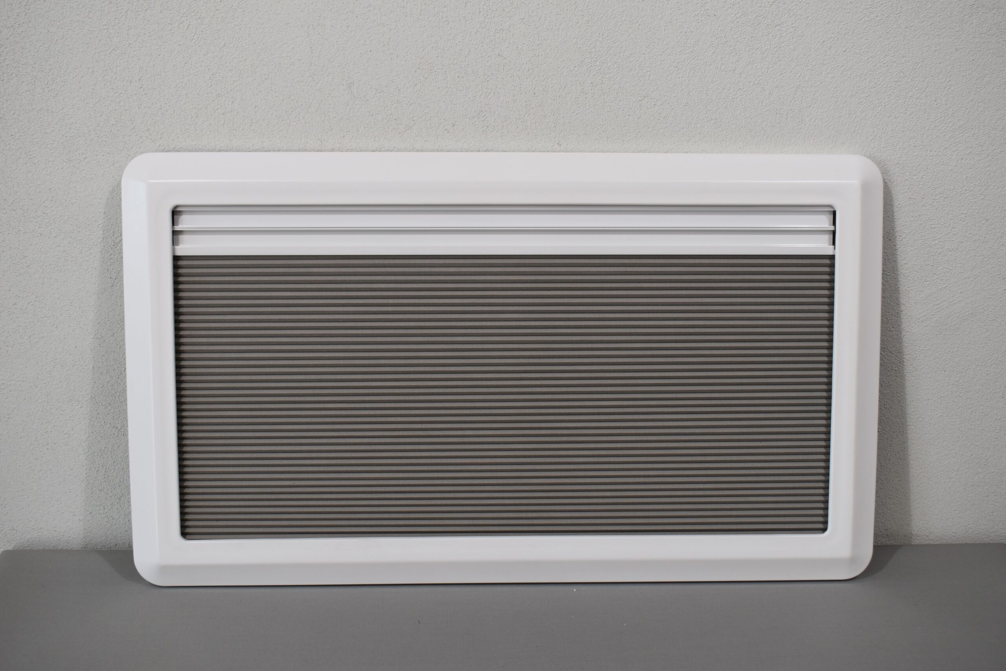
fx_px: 1048
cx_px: 503
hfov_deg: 51.3
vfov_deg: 35.5
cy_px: 336
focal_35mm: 38
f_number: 5.6
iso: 250
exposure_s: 1/125
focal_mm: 25
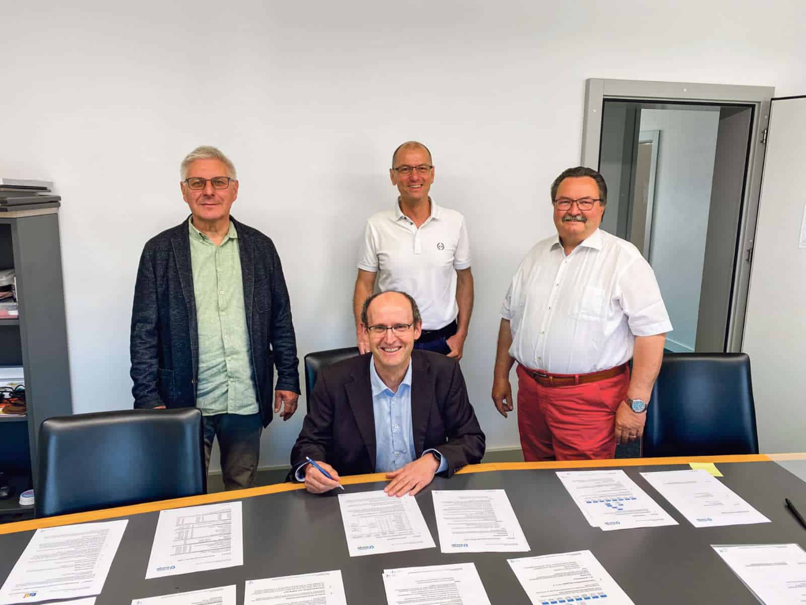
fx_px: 605
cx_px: 403
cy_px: 302
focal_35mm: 26
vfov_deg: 53.1
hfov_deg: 67.3
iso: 50
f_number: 1.8
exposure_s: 1/100
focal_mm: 4.2
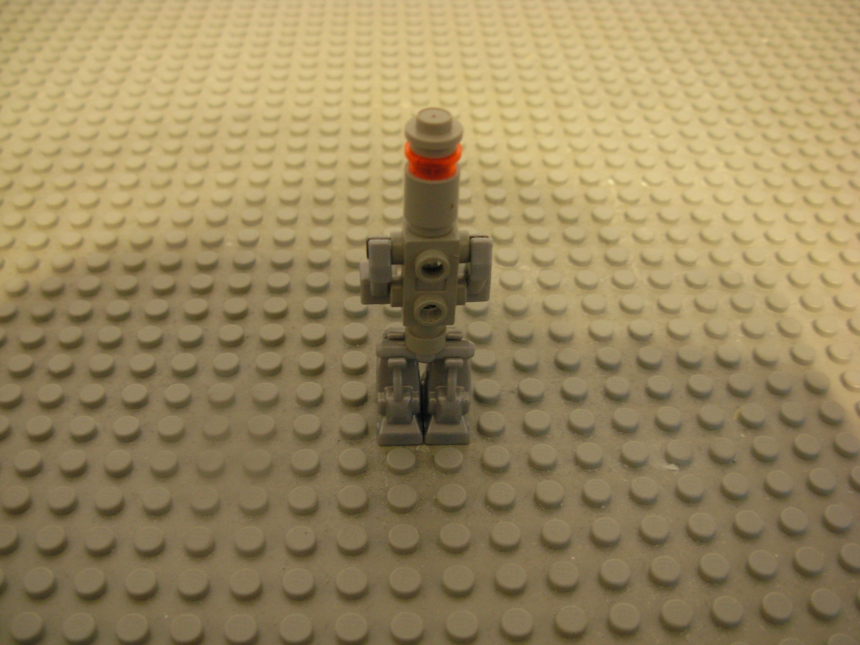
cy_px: 322
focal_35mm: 38
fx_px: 944
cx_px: 430
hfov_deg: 49.0
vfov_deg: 37.7
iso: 200
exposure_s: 1/3.6
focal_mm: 6.3
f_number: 2.9
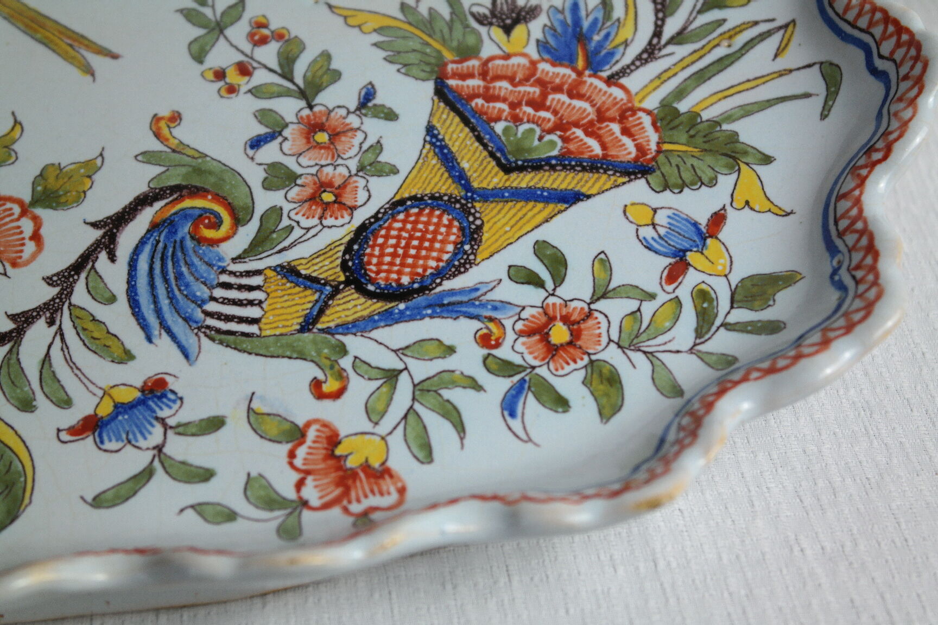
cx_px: 469
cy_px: 312
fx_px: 2006
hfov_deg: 26.3
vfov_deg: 17.7
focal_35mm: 77
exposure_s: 1/80
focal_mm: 50
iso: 400
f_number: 5.6
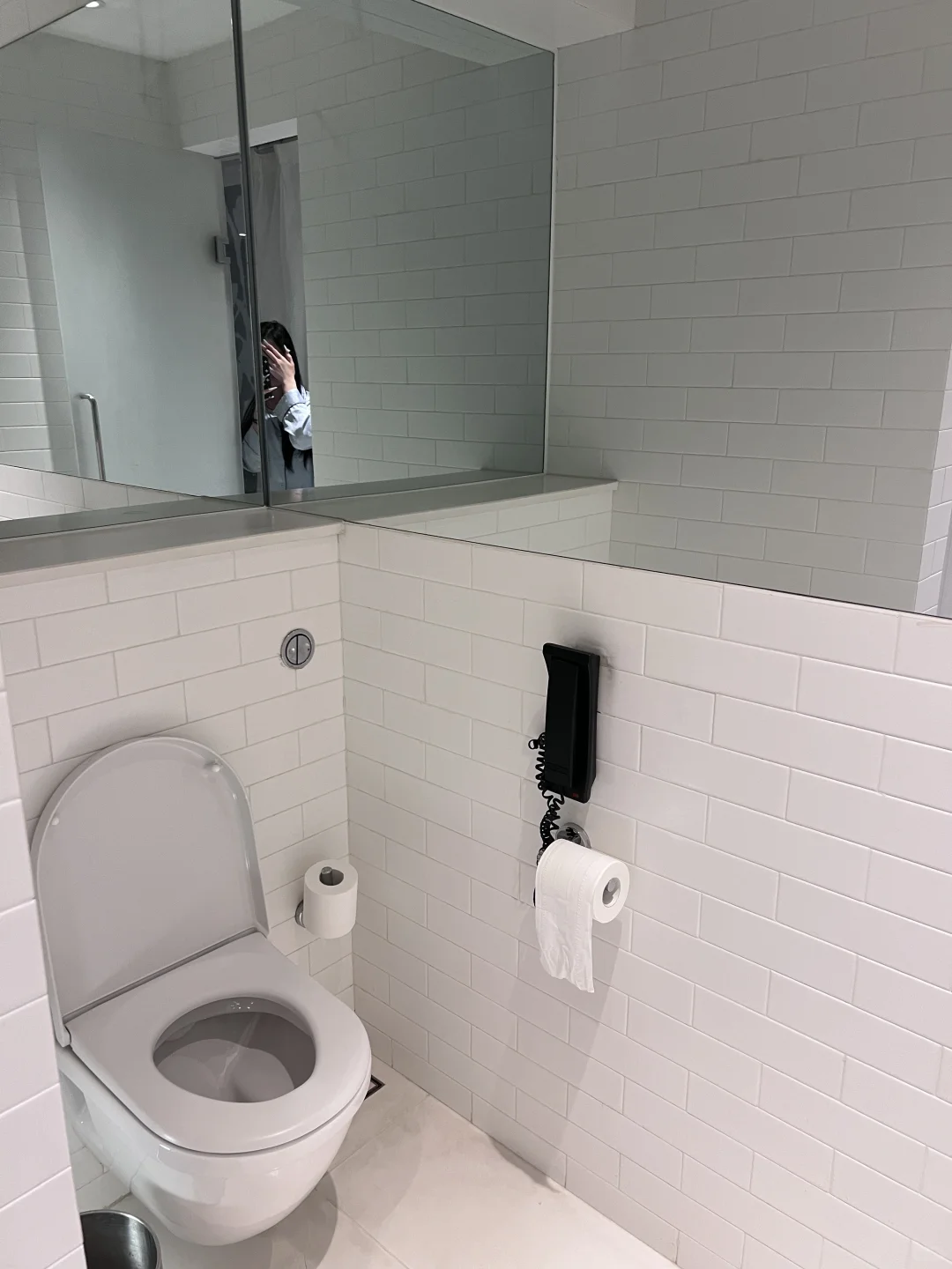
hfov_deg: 53.1
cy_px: 634
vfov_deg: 67.3
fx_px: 953
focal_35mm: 26
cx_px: 476
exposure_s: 1/50
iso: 200
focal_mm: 5.7
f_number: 1.5
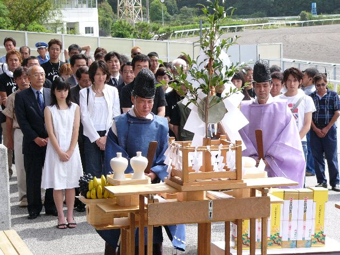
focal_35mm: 101
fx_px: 992
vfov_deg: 14.6
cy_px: 128
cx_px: 170
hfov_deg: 19.4
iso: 100
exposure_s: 1/1000
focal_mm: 16.7
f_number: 2.8
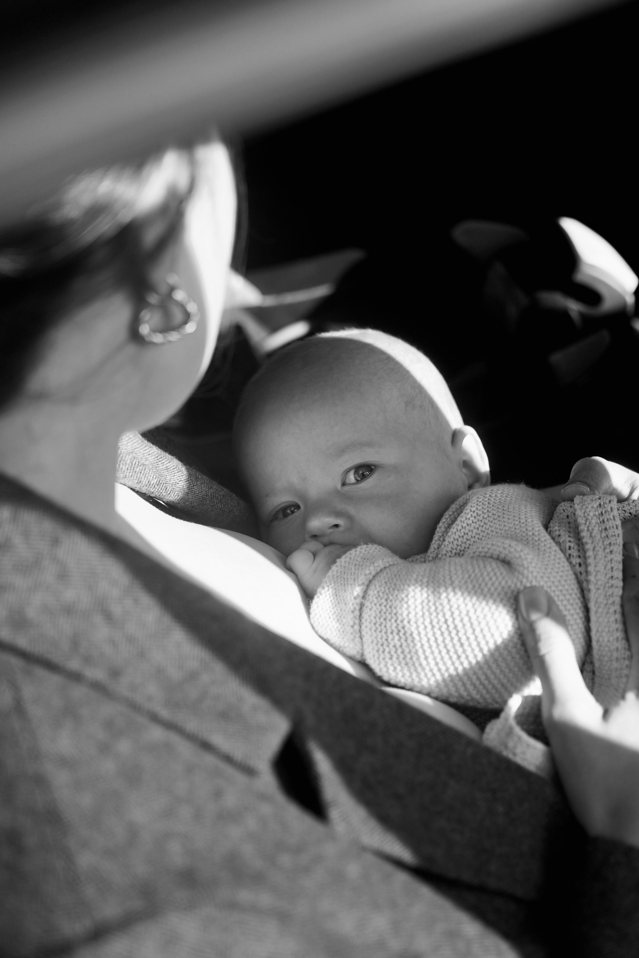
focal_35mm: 55
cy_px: 479
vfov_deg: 36.2
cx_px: 320
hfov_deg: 24.6
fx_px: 1464
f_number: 4
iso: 250
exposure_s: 1/500
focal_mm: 55
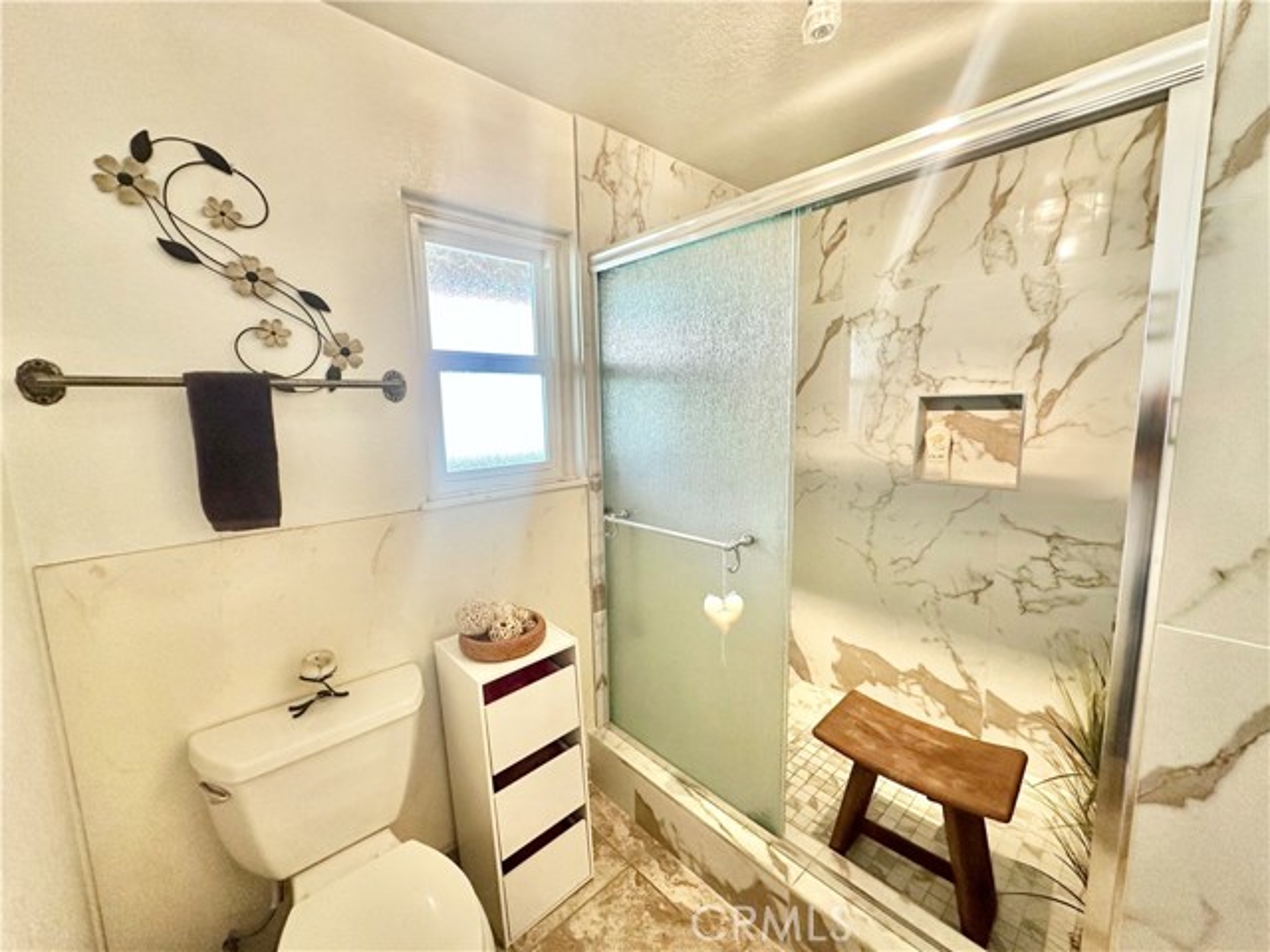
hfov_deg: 102.1
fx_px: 514
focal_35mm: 14
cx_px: 635
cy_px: 476
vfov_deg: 85.7
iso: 200
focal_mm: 2.22
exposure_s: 1/120
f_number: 2.2
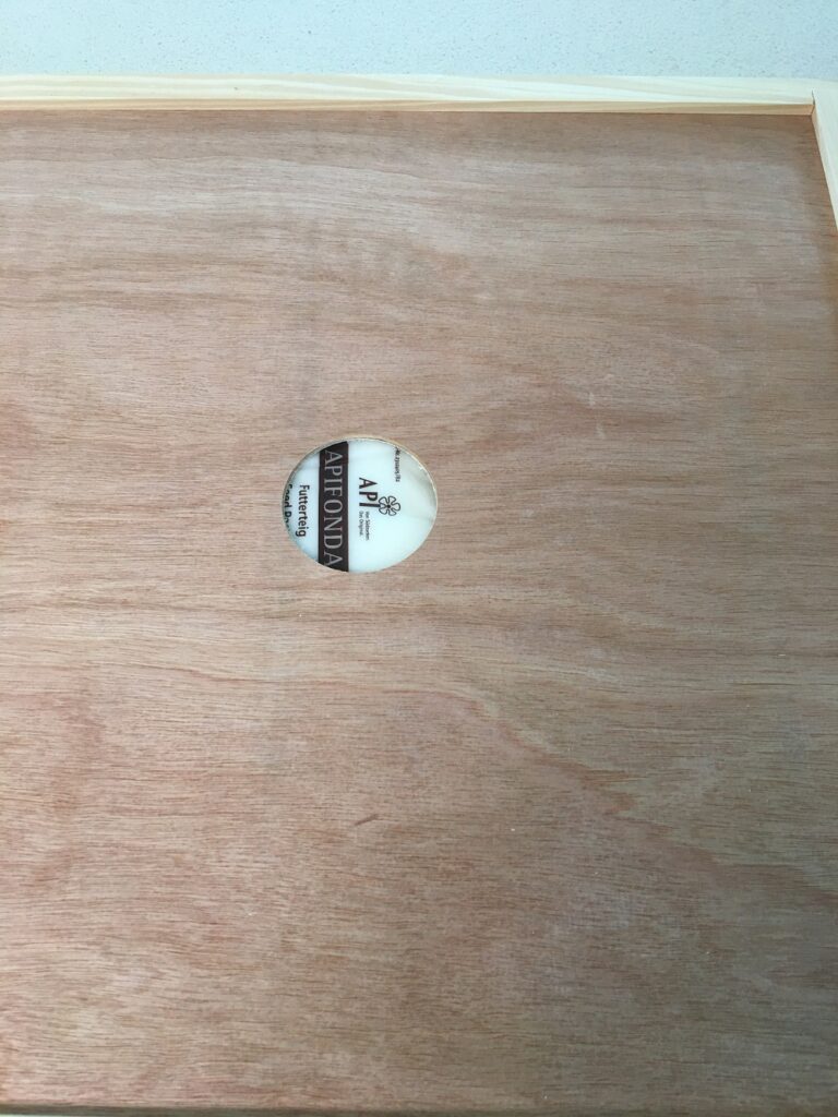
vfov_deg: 61.7
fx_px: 936
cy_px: 558
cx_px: 419
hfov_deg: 48.2
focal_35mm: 29
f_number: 2.2
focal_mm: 4.15
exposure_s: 1/17
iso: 40
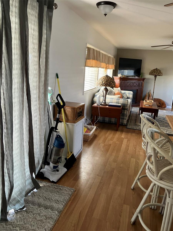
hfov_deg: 49.7
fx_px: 187
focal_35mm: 28
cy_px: 116
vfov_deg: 63.4
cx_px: 86
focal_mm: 3.99
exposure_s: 1/60
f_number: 1.8
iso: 160
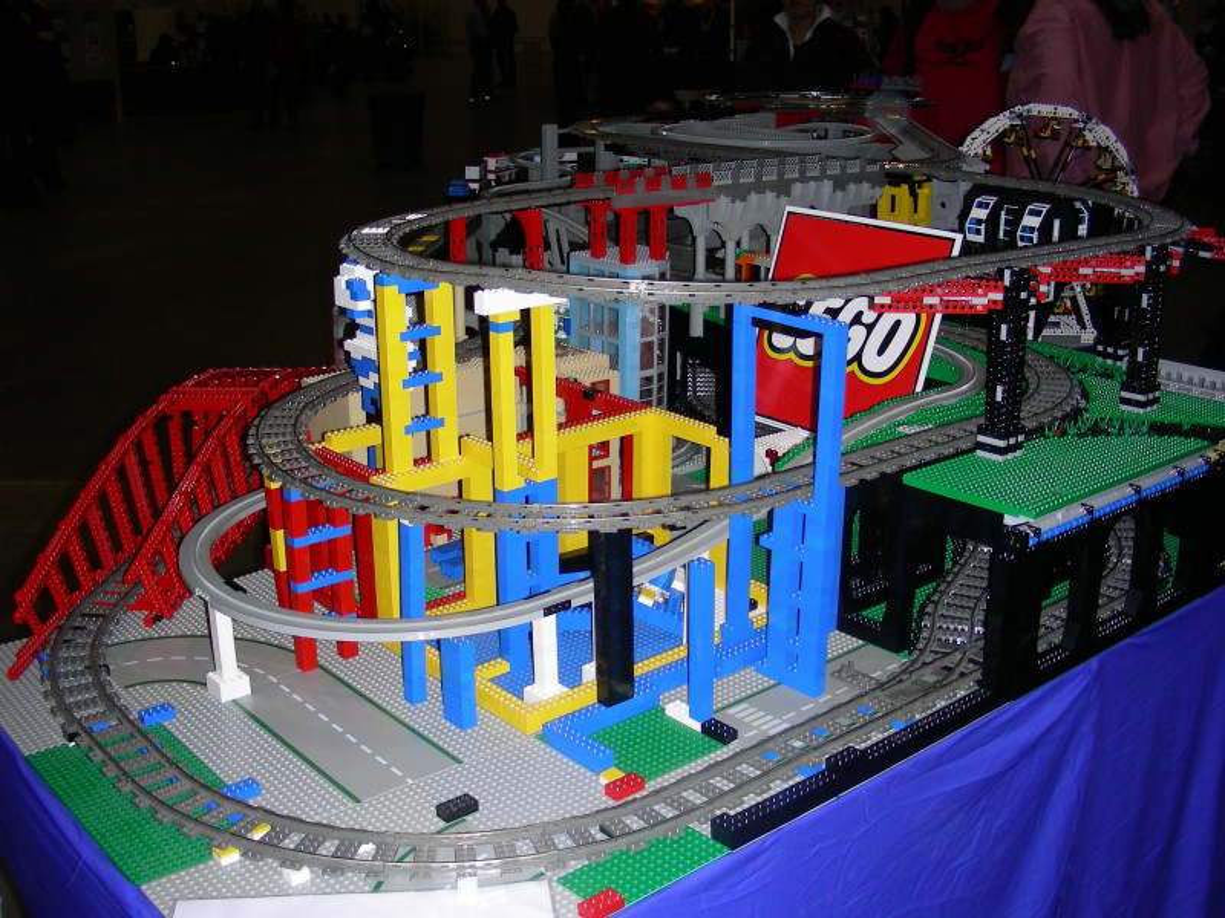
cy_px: 459
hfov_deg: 49.0
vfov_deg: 37.7
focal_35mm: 38
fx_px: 1345
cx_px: 612
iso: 50
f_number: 3.5
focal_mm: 6.3
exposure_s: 1/60.1
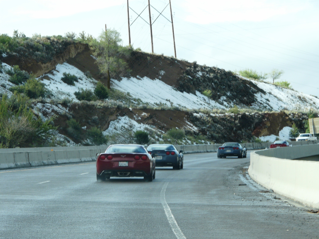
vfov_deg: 10.1
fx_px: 1355
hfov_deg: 13.4
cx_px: 160
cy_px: 120
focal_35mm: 147
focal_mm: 24.2
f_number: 5
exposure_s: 1/250
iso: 100
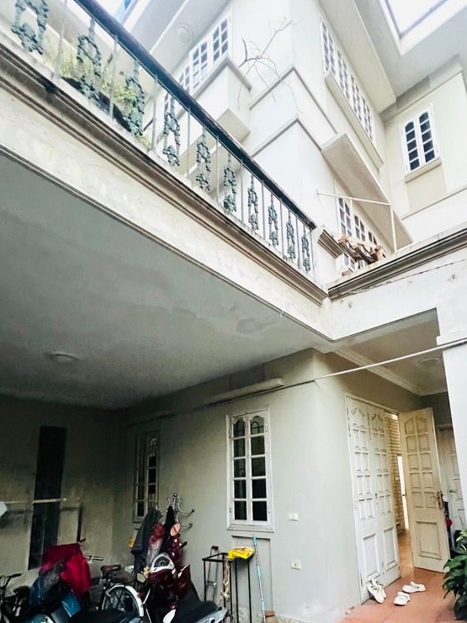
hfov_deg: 70.4
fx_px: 324
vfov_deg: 84.7
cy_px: 415
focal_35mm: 18
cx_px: 293
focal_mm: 1.57
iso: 800
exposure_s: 1/60
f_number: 1.8
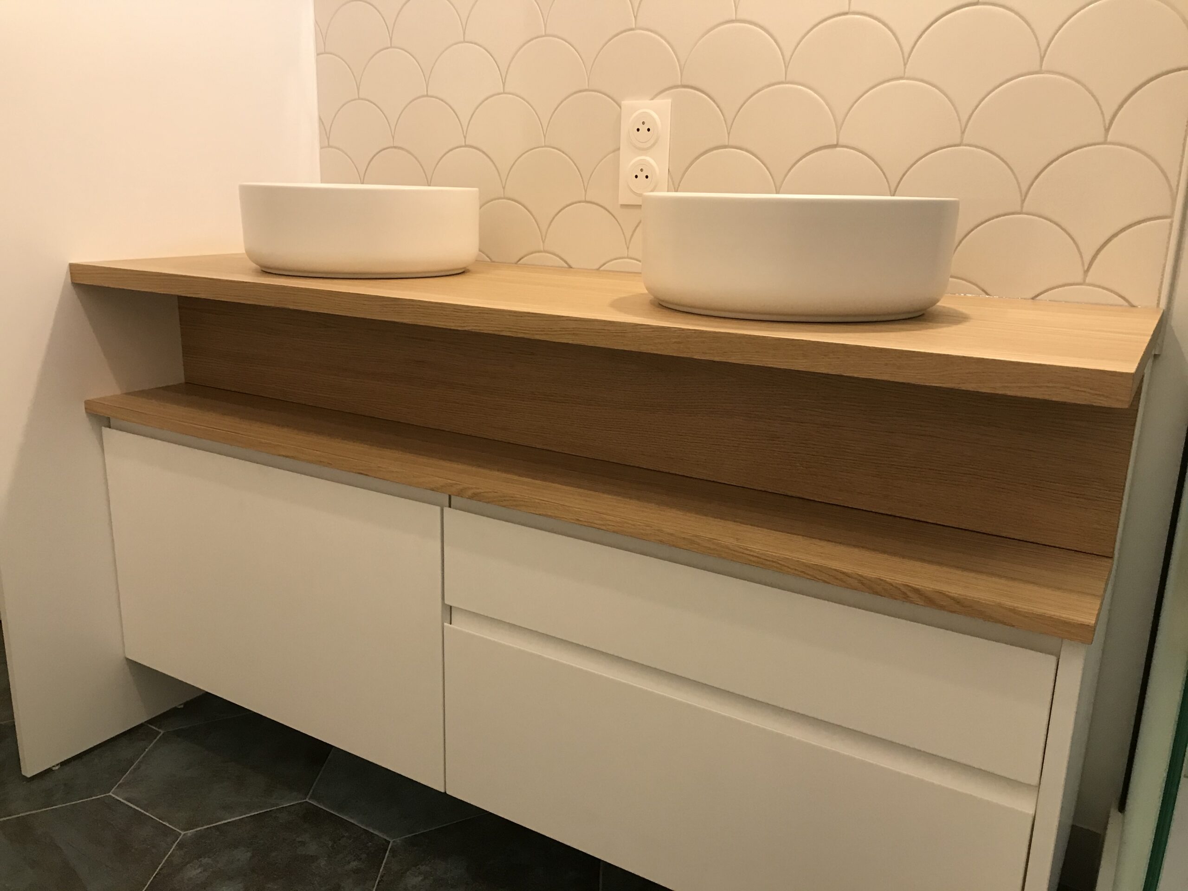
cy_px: 446
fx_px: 961
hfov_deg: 63.4
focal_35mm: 28
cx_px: 594
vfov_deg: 49.7
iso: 40
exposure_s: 1/25
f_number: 1.8
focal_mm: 3.99
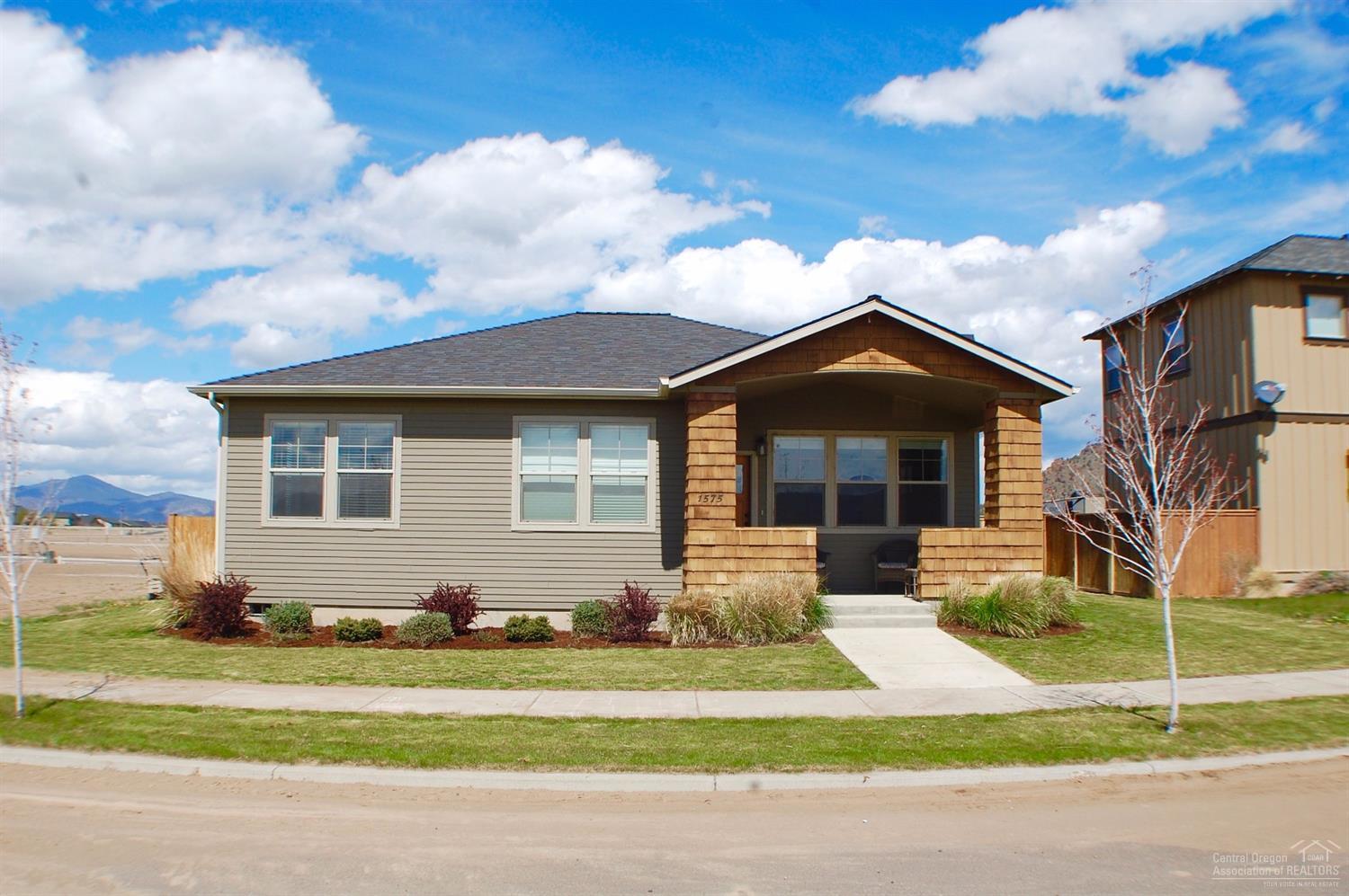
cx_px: 674
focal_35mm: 36
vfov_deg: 36.8
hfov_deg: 53.2
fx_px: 1348
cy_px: 448
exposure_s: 1/320
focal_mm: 24
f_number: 10
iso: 200
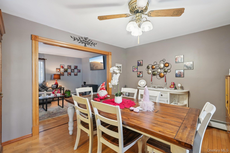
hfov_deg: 96.7
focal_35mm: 16
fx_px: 102
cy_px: 76
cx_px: 115
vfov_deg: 73.7
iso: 400
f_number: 8
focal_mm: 16
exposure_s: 1/3.33
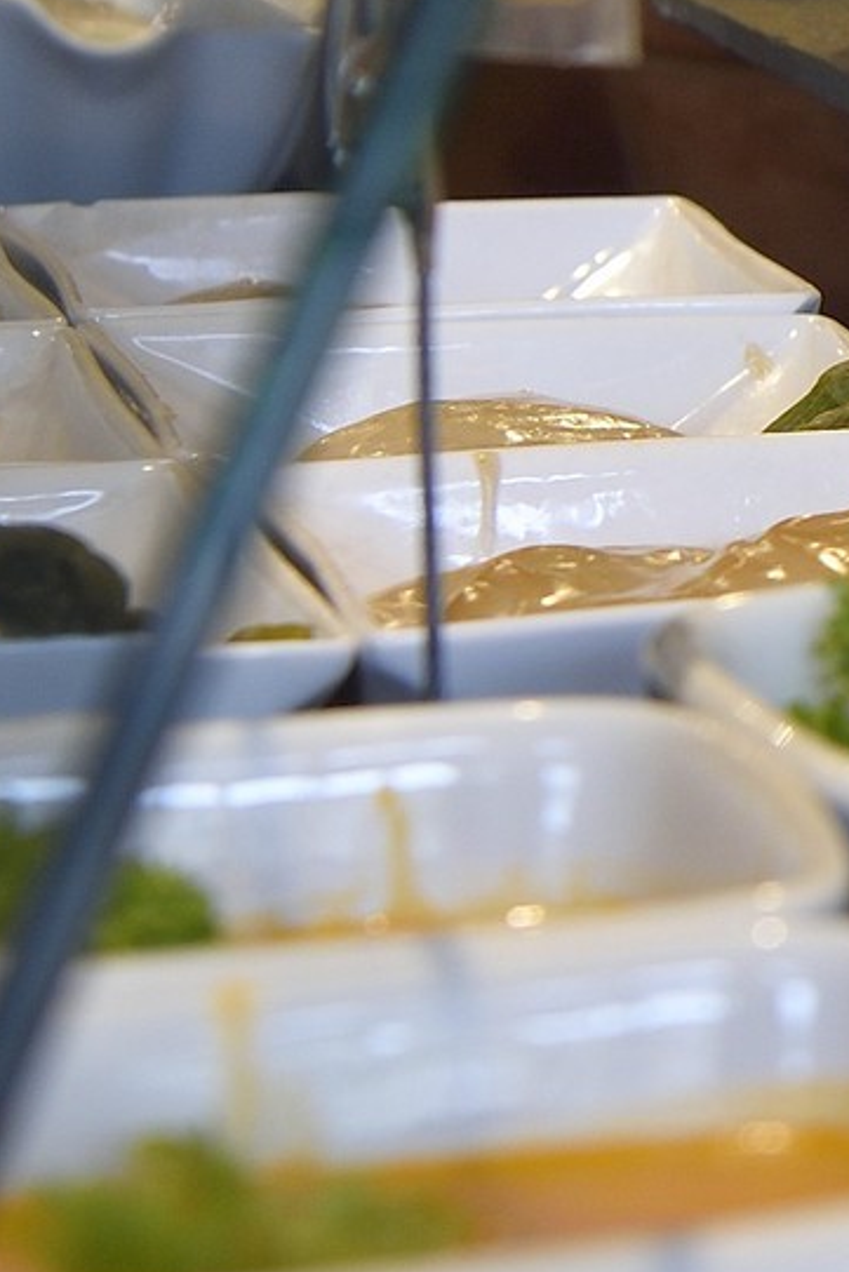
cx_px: 1778
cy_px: -430
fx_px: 7529
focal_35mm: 213
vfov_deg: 9.5
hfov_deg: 6.3
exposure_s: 1/60
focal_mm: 48
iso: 400
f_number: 5.6
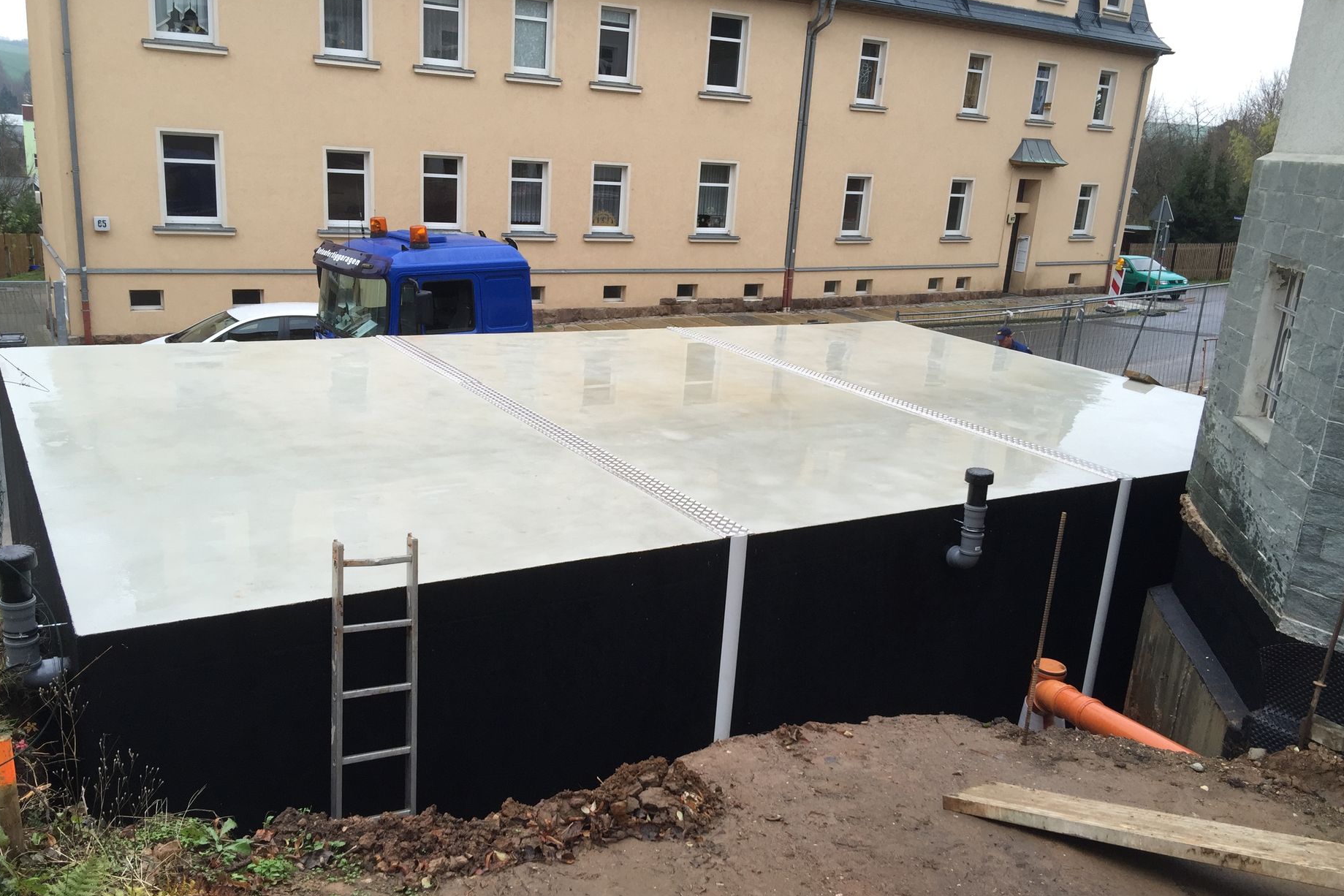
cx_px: 672
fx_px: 1157
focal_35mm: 31
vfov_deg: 42.3
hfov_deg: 60.3
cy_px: 485
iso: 32
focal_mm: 4.15
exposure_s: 1/100
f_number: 2.2
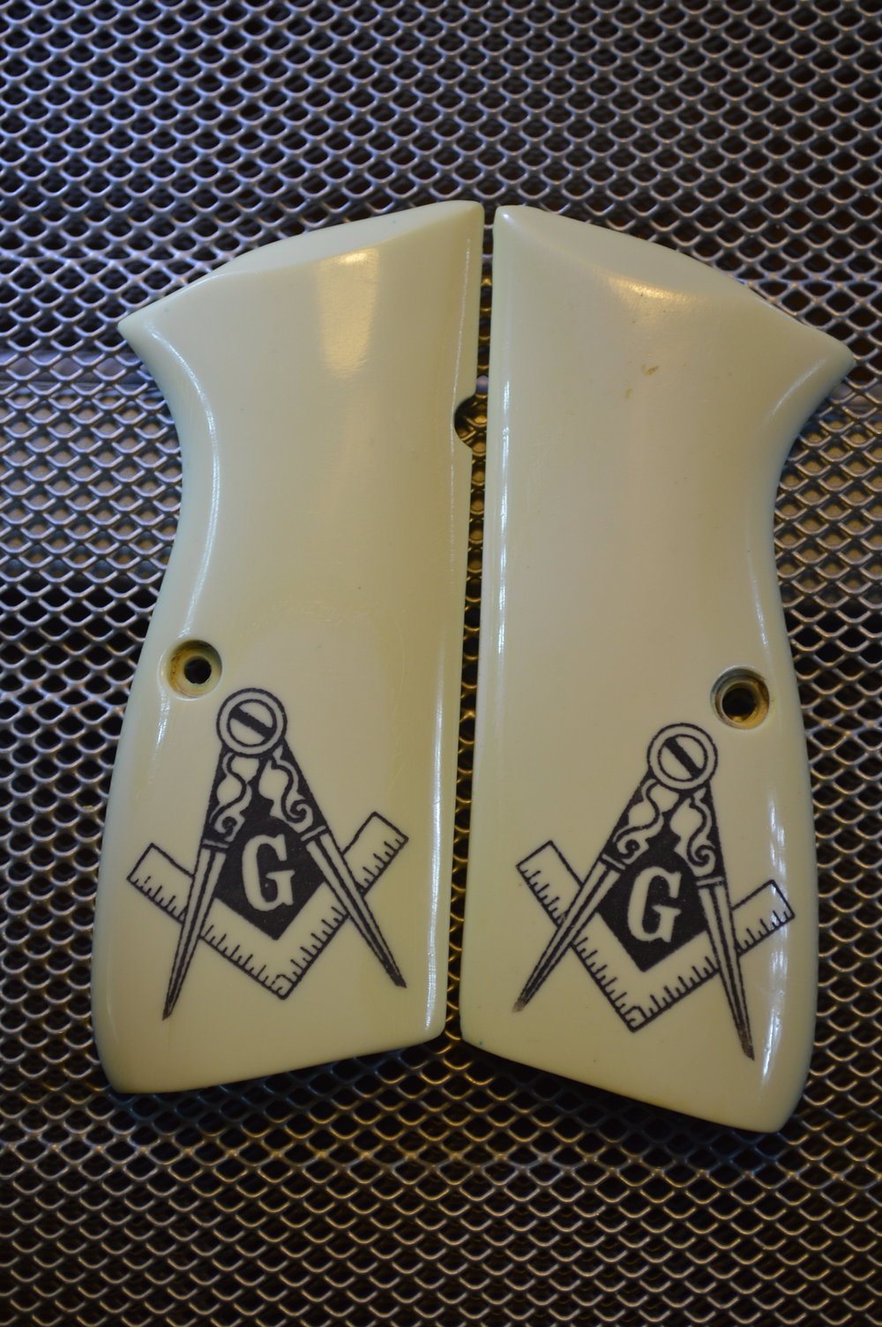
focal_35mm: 75
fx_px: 2761
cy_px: 664
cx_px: 441
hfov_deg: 18.1
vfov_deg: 27.0
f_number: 5.6
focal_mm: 50
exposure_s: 1/60
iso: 400
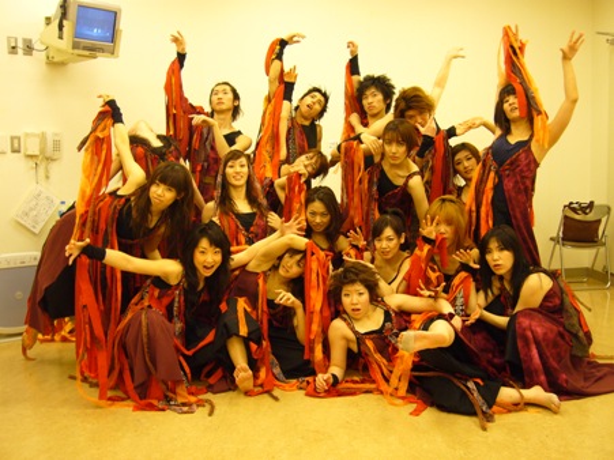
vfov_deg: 35.9
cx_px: 307
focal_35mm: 40
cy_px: 230
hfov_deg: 46.8
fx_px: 709
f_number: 3
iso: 125
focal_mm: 6.6
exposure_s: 1/15
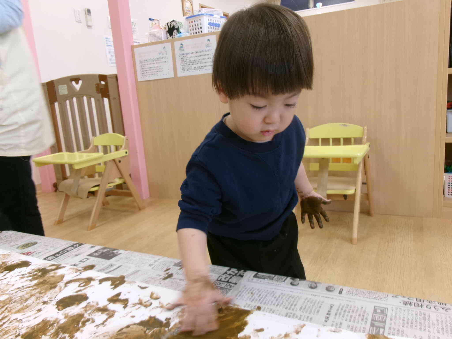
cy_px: 170
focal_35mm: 28
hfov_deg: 63.4
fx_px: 366
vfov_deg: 49.7
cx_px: 226
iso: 100
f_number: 3.9
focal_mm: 5.1
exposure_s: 1/40
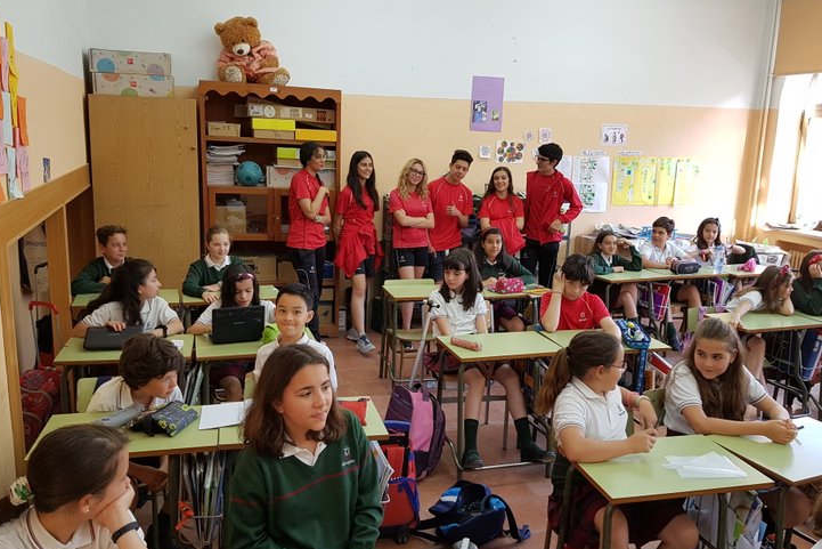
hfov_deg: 61.9
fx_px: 685
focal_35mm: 30
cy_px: 260
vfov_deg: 43.6
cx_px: 439
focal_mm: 4.2
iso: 64
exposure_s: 1/50
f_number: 1.7
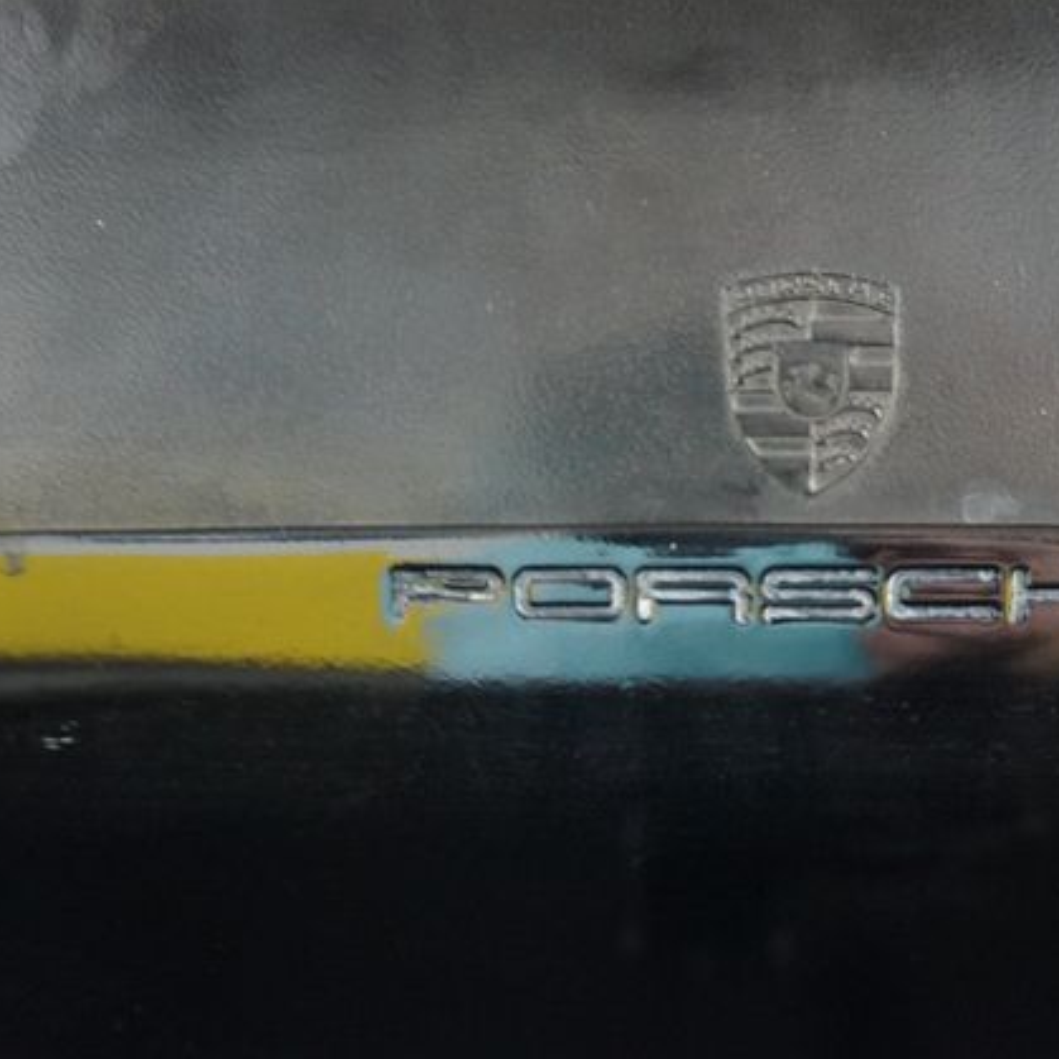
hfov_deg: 46.6
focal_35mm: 35
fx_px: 1211
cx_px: 687
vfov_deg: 47.2
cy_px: 528
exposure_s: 1/13
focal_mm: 18
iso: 1600
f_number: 3.5
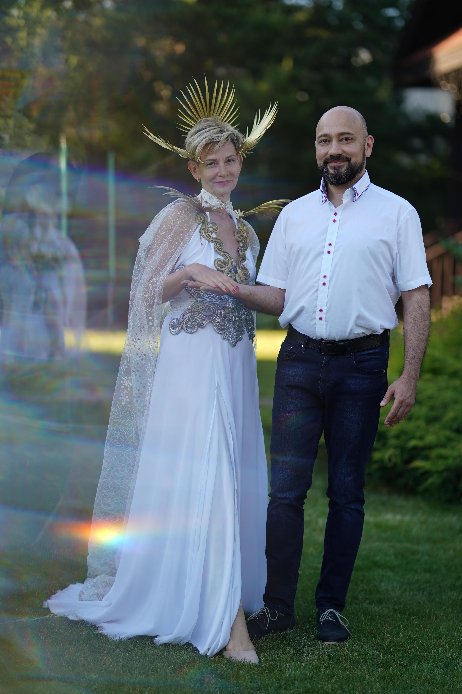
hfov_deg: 16.1
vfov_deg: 23.9
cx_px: 231
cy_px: 347
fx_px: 1636
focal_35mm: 85
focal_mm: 85
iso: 50
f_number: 1.4
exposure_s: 1/500
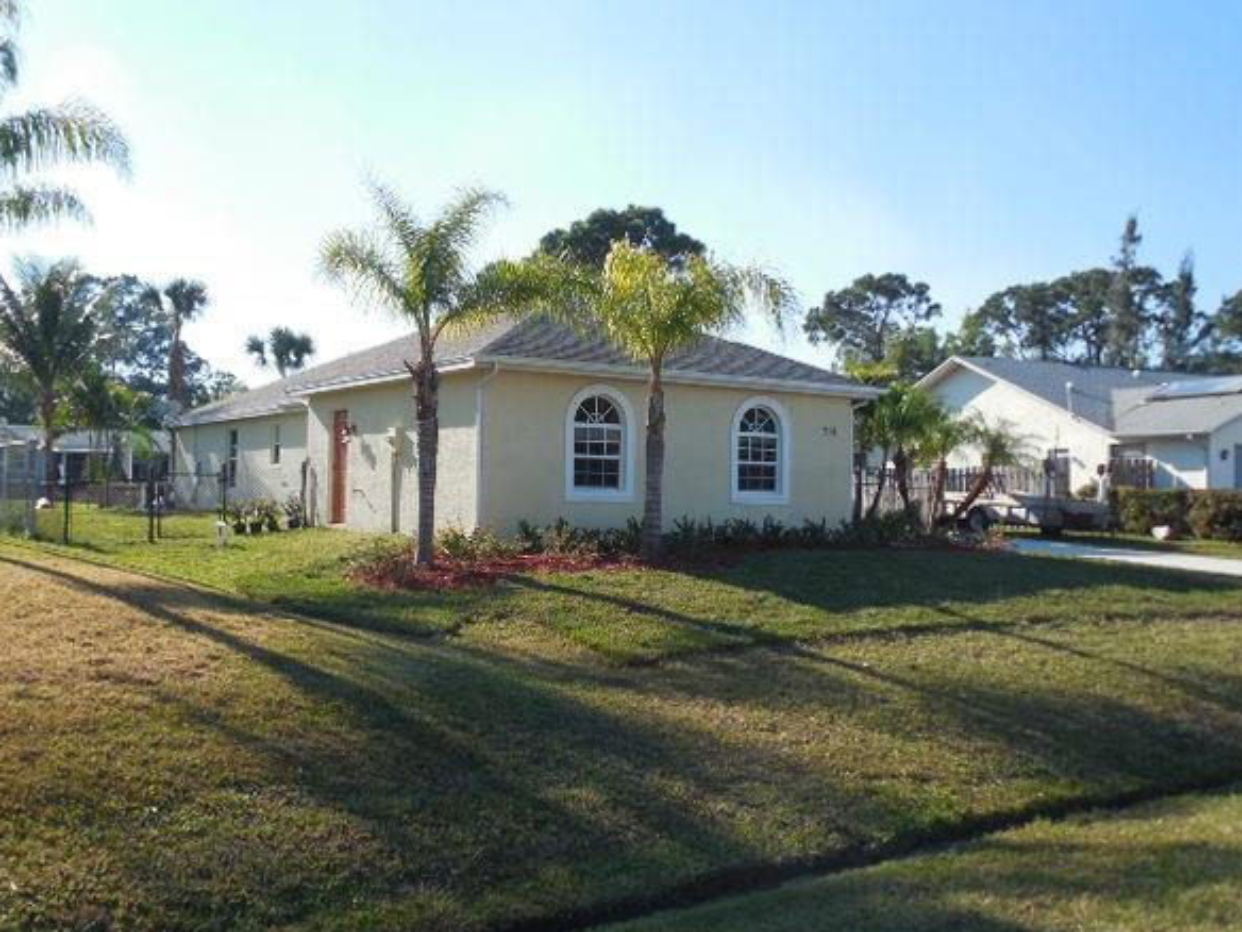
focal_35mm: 34
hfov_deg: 53.9
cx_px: 574
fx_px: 1220
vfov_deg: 41.8
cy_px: 460
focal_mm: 5.6
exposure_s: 1/640
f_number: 3.6
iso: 125
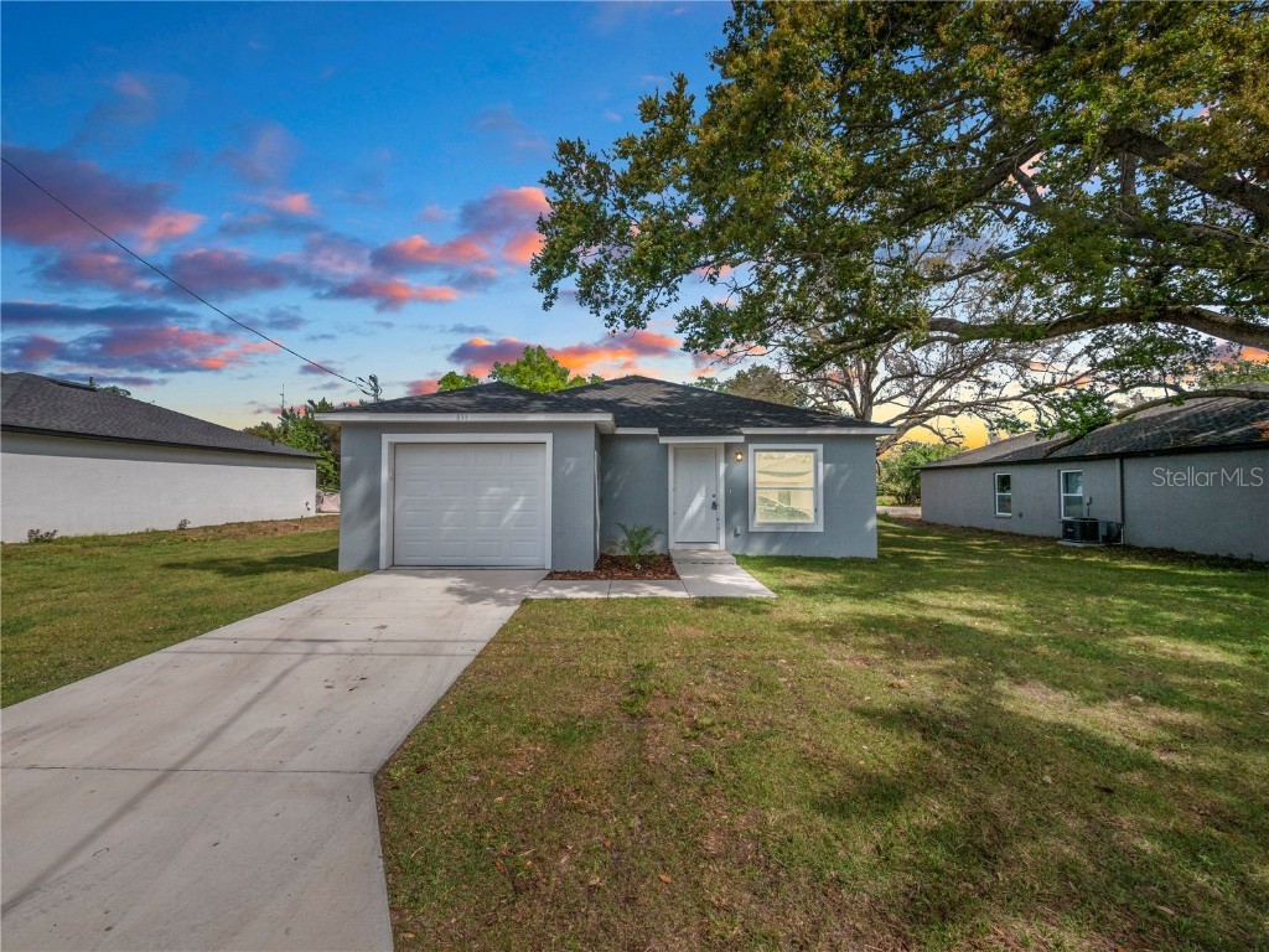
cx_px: 634
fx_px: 513
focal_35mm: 14
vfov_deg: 85.7
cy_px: 476
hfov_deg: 102.1
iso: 250
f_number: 13
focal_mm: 7
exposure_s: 1/250
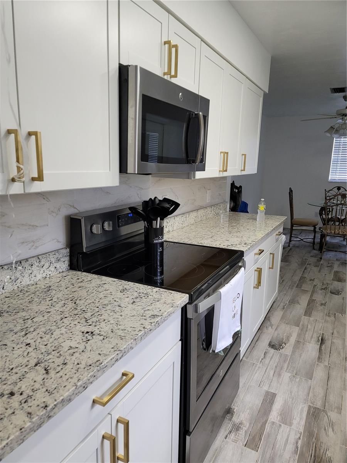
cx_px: 174
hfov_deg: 54.9
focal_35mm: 25
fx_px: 334
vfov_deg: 69.4
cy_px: 232
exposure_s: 1/120
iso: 250
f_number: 1.8
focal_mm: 7
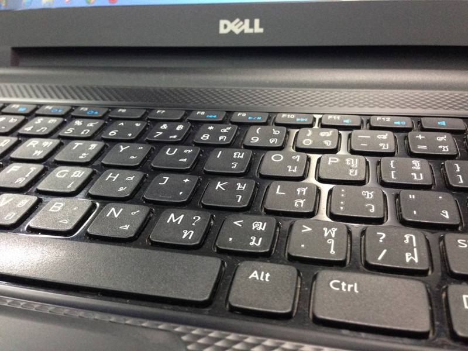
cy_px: 176
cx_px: 234
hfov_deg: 55.4
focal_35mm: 33
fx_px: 446
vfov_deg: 42.9
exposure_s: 1/20
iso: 320
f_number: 2.4
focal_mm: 4.12
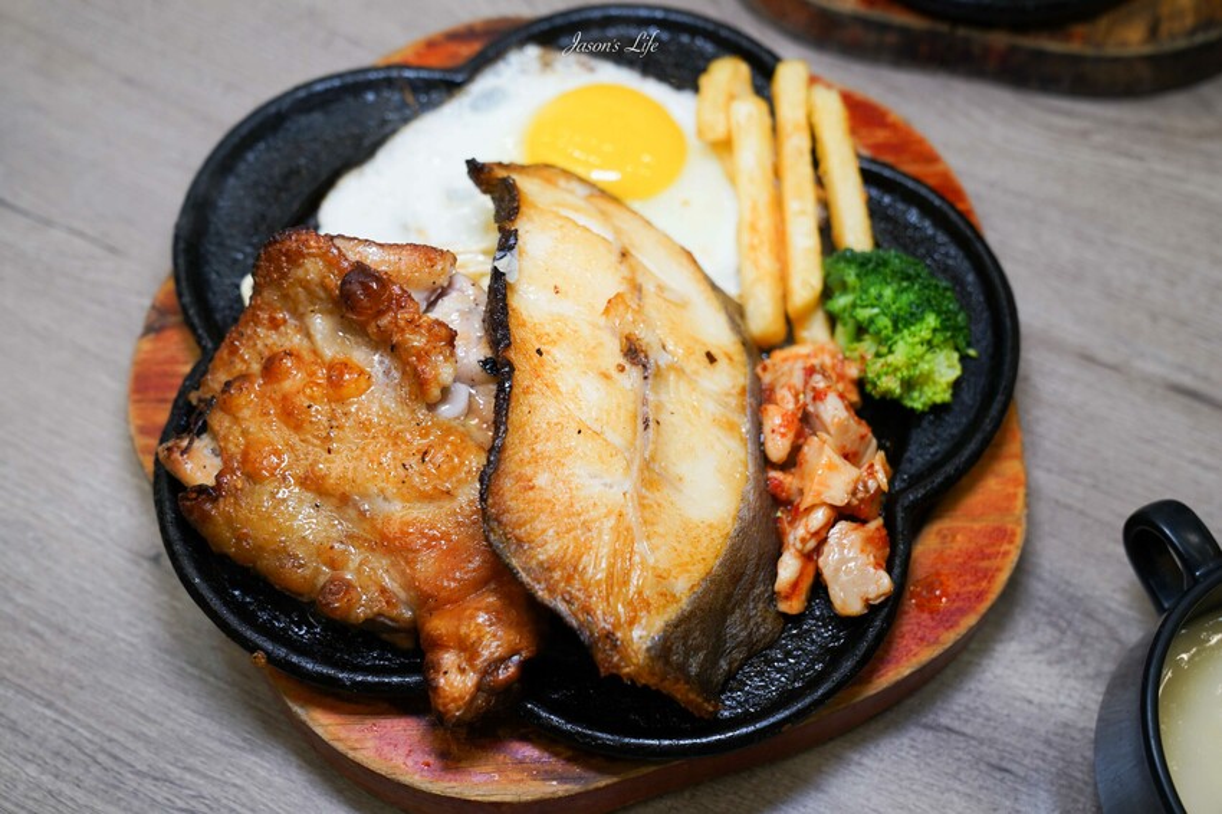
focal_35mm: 43
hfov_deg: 45.4
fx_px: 1459
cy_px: 407
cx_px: 611
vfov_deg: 31.2
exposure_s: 1/50
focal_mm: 43
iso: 200
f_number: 4.5
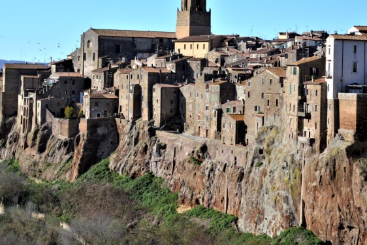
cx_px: 142
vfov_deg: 13.0
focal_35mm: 106
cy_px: 91
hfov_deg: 19.3
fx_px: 1077
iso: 100
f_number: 8
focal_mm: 55
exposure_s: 1/250
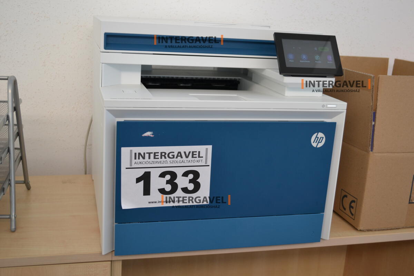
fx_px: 483
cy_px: 138
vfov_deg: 31.9
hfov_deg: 46.4
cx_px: 207
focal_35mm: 42
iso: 400
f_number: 4.5
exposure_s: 1/30
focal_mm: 28
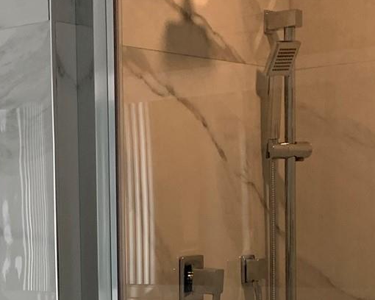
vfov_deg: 14.7
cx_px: -182
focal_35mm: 102
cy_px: 343
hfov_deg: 17.1
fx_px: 1132
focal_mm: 4.25
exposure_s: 1/121
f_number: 1.8
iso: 40
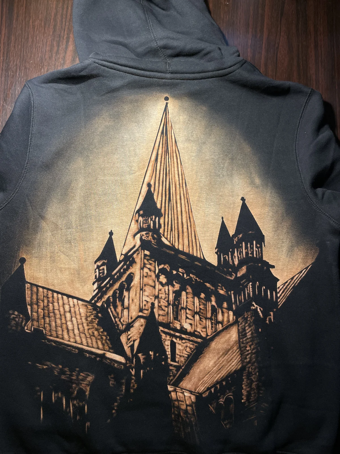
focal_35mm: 26
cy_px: 227
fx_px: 340
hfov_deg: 53.1
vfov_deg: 67.3
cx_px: 170
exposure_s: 1/100
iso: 100
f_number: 1.6
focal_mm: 4.2
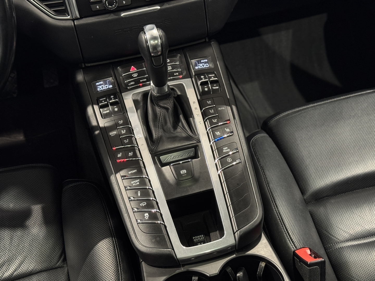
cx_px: 188
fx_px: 520
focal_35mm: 48
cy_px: 140
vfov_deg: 30.3
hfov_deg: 39.7
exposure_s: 1/33
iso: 250
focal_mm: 6.76
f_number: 1.78
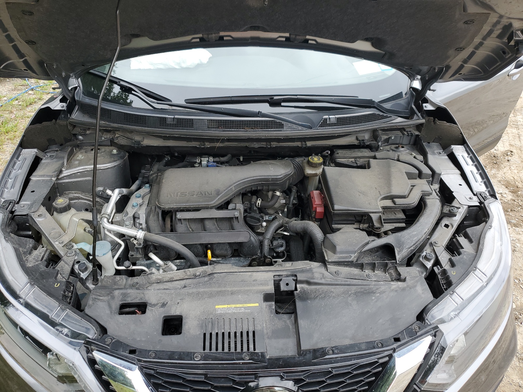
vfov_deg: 53.1
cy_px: 196
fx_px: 393
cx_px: 262
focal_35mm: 26
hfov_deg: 67.3
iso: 50
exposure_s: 1/455
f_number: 1.5
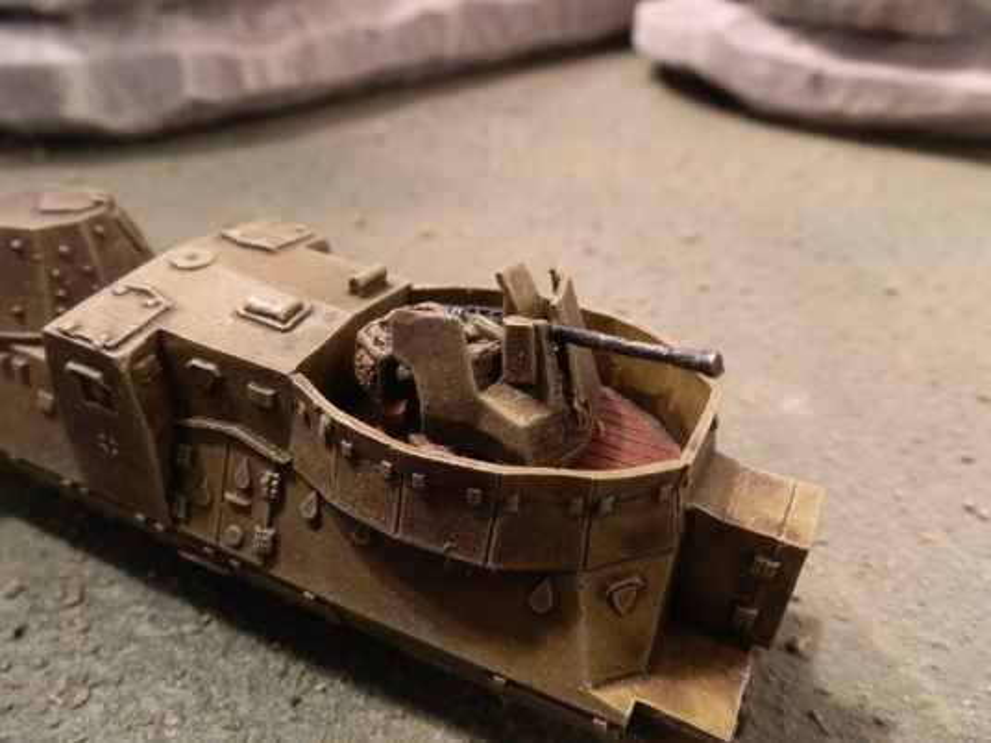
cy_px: 372
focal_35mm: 28
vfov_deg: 49.7
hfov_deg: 63.4
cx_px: 496
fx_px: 802
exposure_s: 1/80
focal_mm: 5
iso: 400
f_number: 3.1
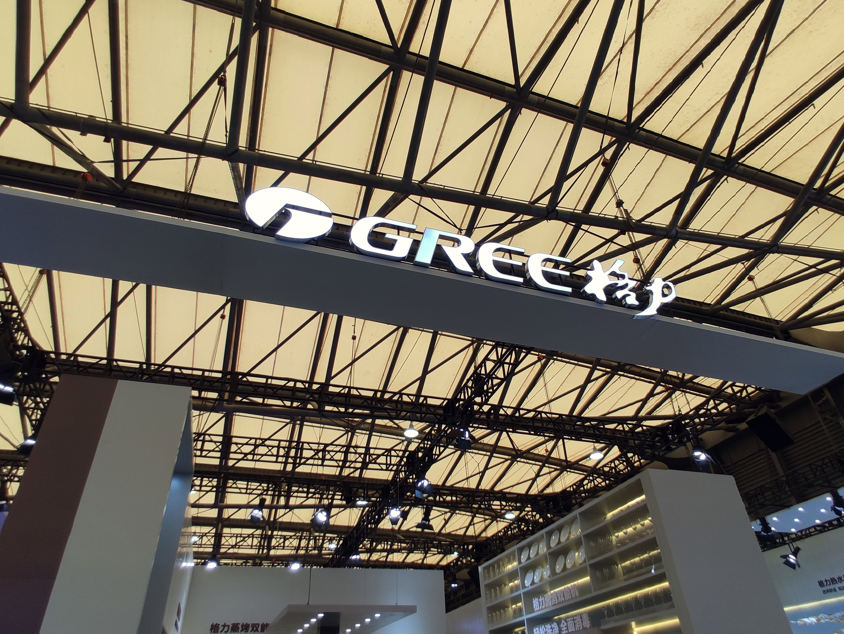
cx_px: 422
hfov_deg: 79.0
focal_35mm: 21
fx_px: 512
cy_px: 317
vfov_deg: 63.5
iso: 114
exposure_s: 1/100
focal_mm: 2.25
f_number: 2.2
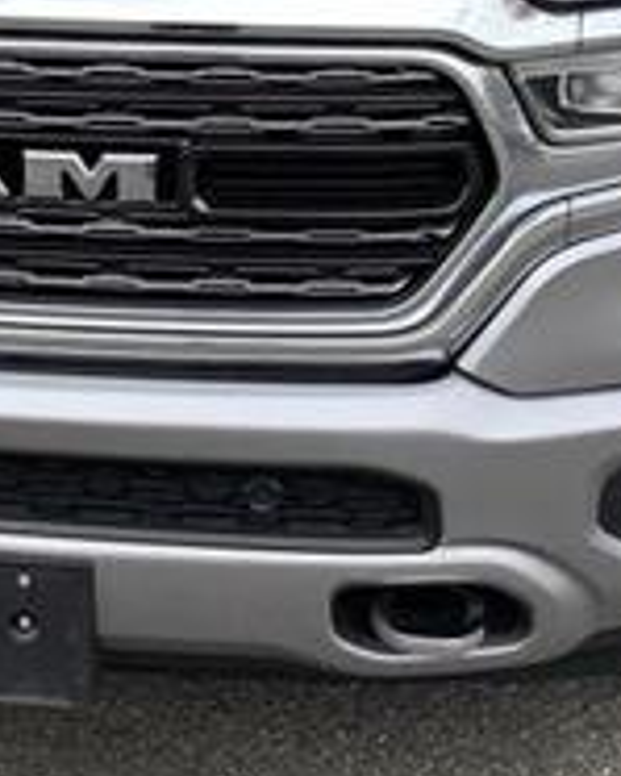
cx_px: 67
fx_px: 1882
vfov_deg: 22.7
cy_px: 88
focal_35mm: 82
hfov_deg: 18.4
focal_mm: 3.3
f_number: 2.4
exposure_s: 1/463
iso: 25
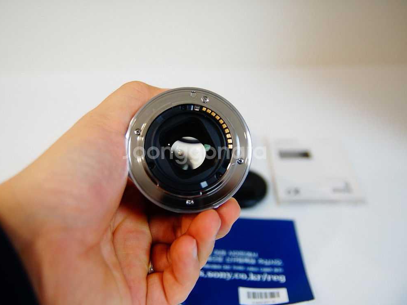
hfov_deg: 51.3
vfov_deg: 39.6
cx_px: 194
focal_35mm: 36
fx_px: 423
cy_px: 152
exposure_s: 1/60
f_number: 2.8
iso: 500
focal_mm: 22
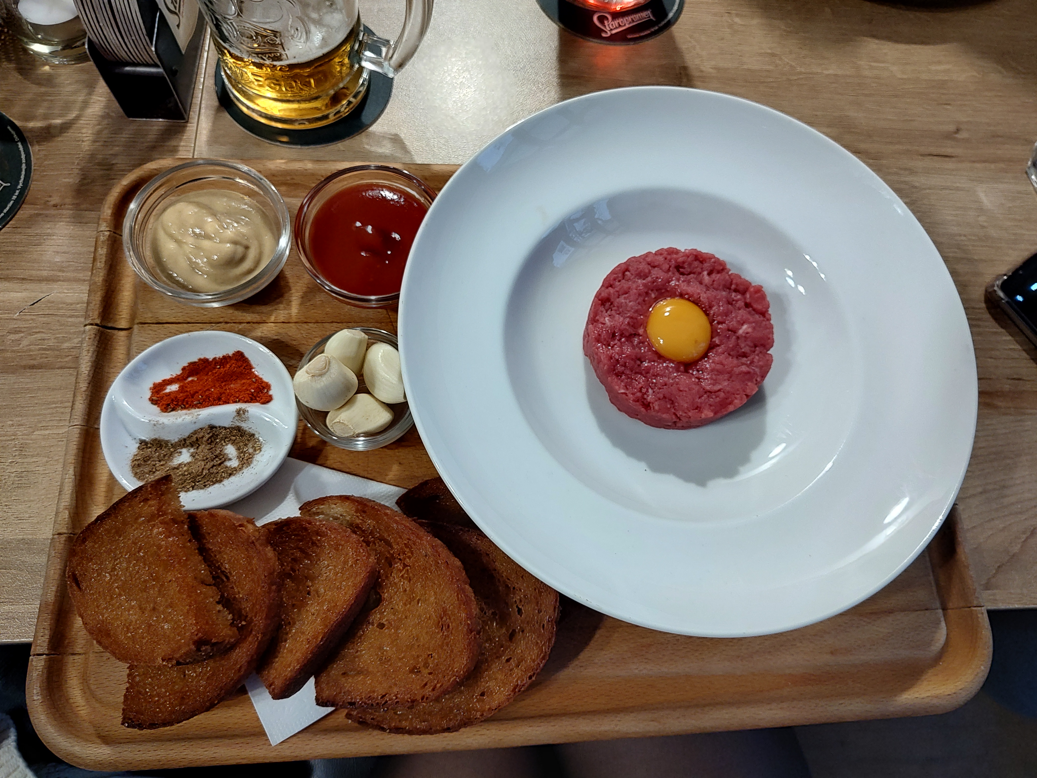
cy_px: 389
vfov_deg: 58.9
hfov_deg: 73.9
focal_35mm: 23
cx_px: 518
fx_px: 689
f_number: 1.8
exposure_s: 1/50
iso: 919
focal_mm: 5.56
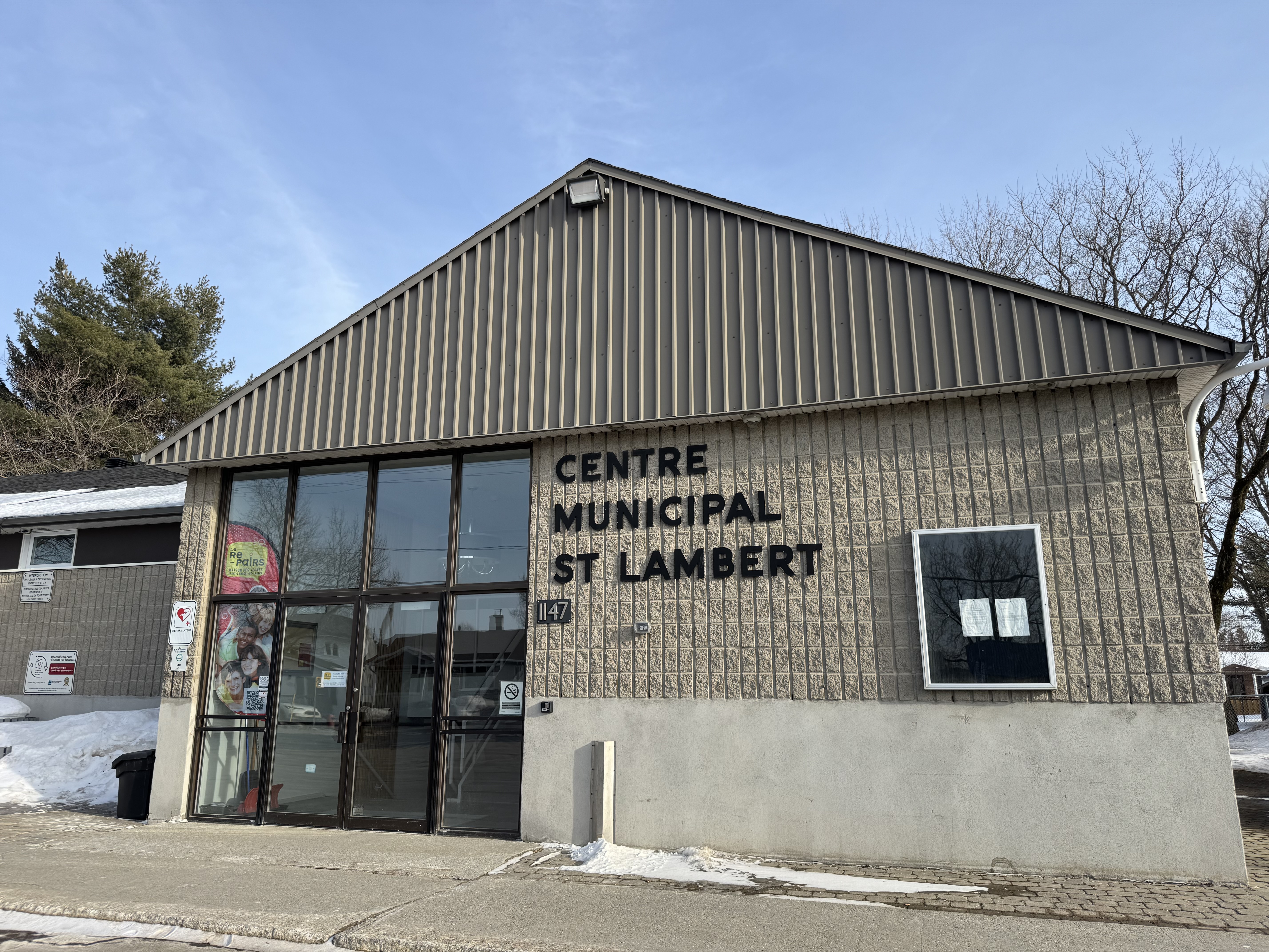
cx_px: 634
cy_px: 476
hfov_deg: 71.6
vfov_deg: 56.8
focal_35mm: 24
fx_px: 880
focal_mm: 6.76
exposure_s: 1/2041
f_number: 1.78
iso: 80
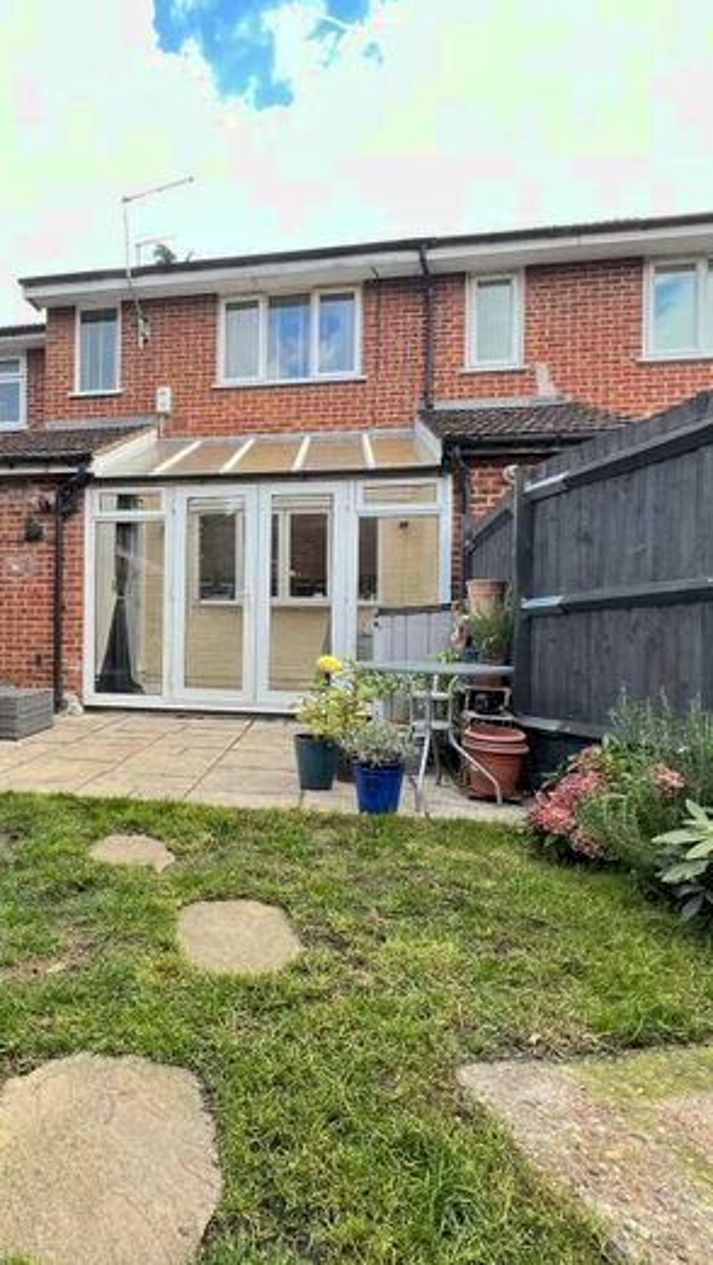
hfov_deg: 56.2
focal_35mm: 19
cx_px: 199
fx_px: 638
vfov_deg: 89.5
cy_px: 631
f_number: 1.8
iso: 32
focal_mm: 1.57
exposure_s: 1/109
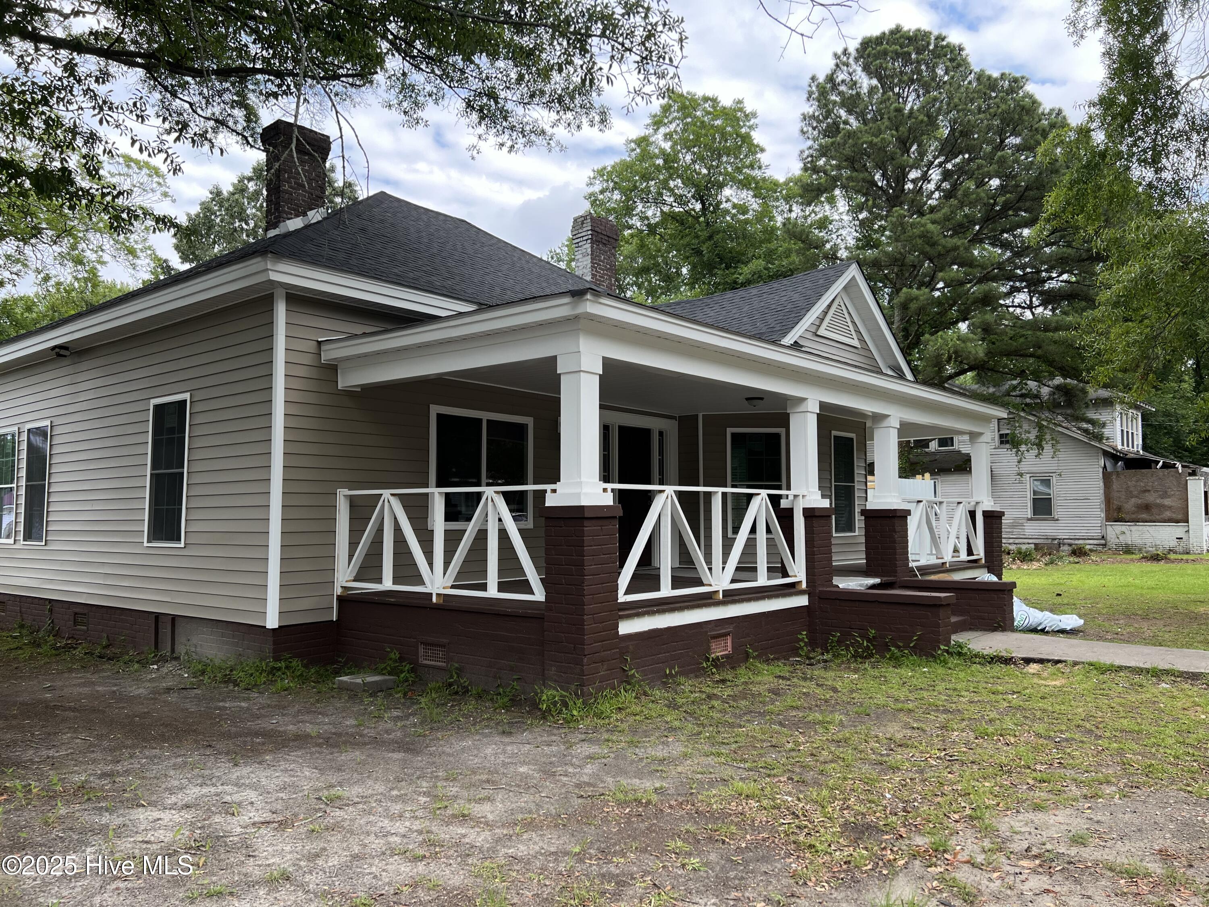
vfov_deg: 53.1
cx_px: 604
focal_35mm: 26
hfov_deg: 67.3
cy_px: 454
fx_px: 908
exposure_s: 1/859
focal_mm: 5.7
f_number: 1.5
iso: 50
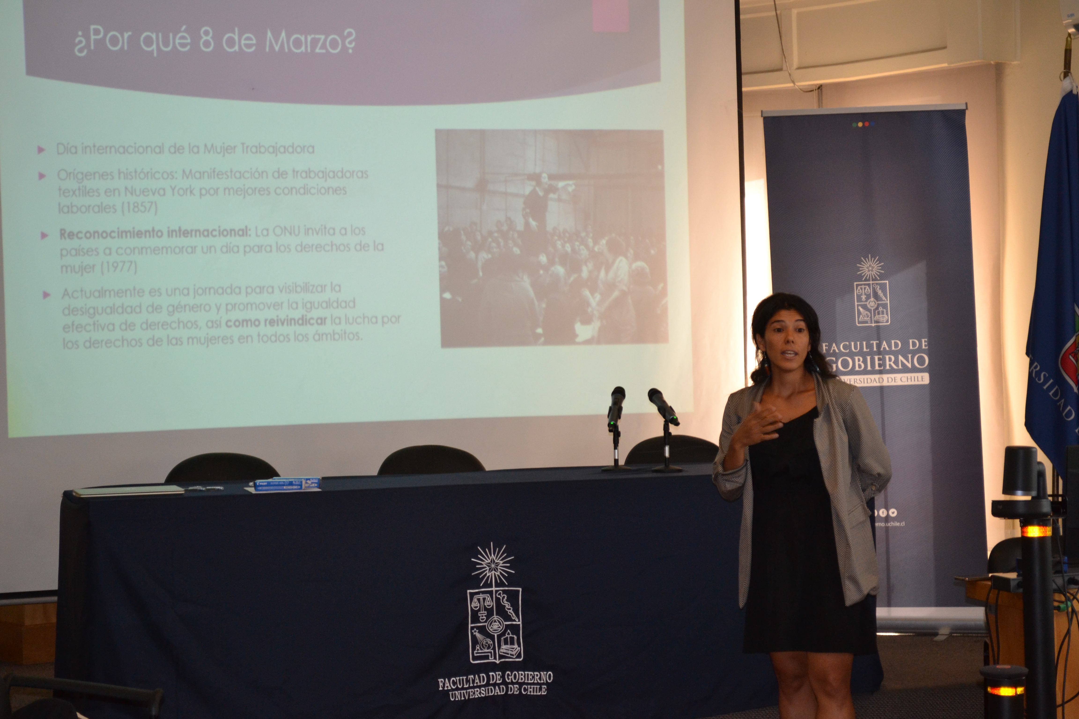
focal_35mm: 78
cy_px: 360
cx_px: 540
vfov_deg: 17.5
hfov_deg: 26.0
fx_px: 2338
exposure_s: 1/60
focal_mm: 52
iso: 1000
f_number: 5.6
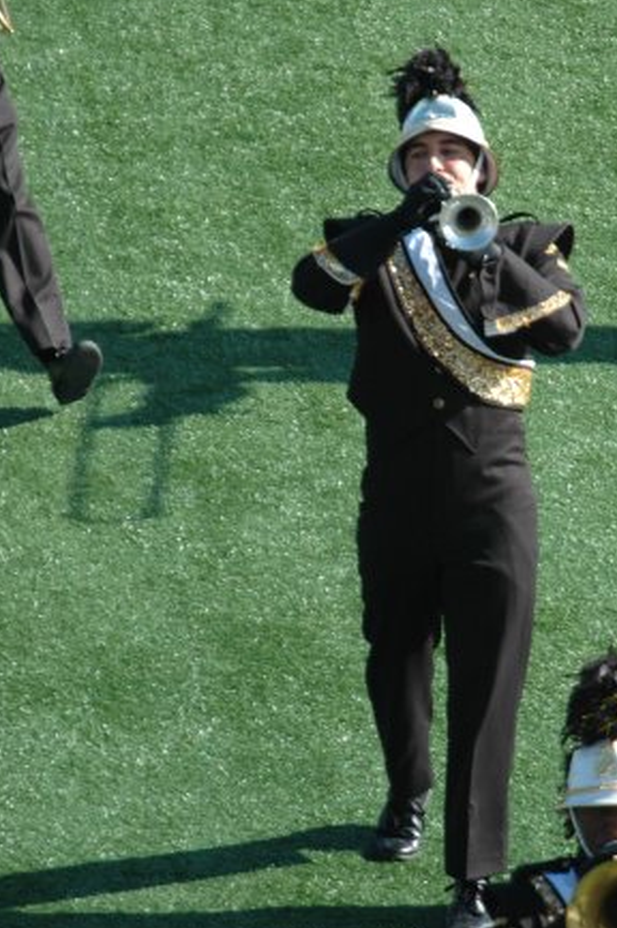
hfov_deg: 1.7
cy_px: 349
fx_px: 21396
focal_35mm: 831
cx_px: 410
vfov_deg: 2.5
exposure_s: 1/400
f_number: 5.6
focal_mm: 400
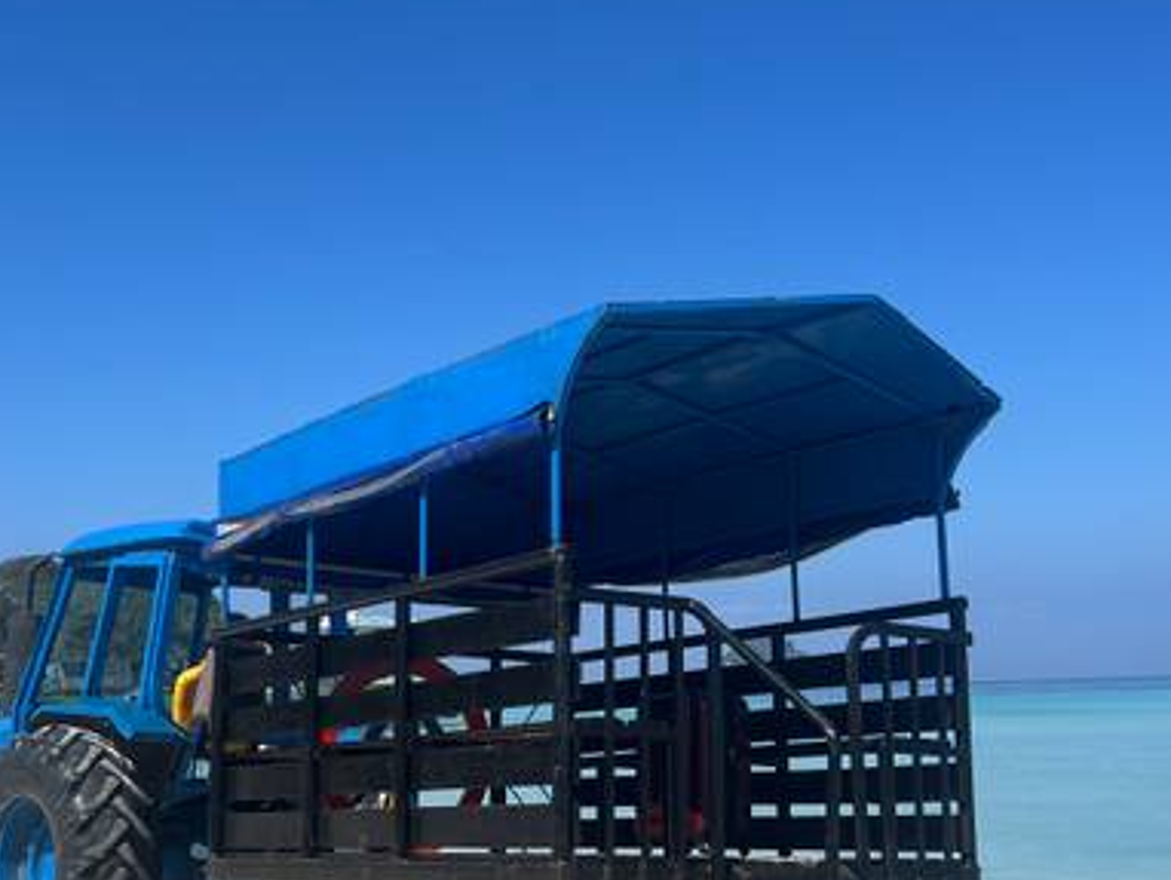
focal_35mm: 49
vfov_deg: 29.5
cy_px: 592
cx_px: 530
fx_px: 1659
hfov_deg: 38.9
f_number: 1.5
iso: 50
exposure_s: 1/5882
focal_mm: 5.7
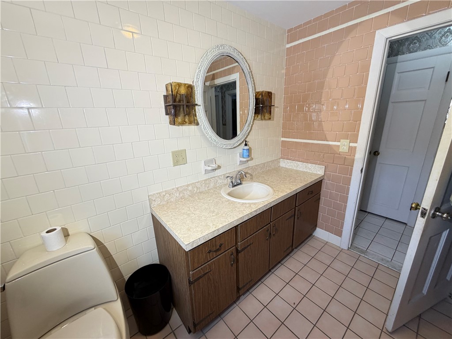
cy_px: 170
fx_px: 183
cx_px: 226
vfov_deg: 85.7
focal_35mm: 14
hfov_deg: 102.1
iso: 125
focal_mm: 2.22
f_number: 2.2
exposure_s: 1/120
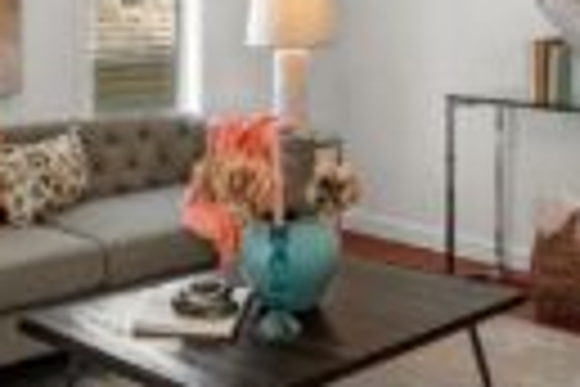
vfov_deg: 21.2
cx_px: 279
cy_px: 11
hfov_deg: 32.4
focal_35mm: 62
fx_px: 999
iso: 320
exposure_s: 1/10
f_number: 7.1
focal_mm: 20
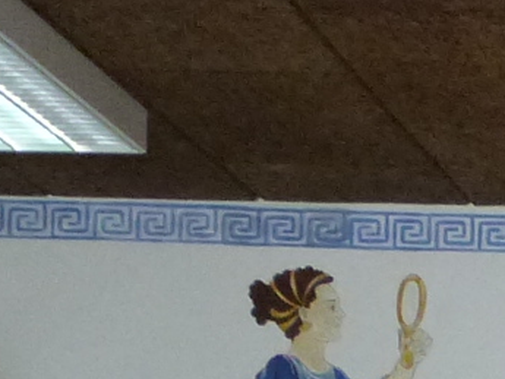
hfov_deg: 6.4
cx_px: 1129
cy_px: 1355
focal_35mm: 297
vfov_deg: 4.7
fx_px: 4334
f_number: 3.1
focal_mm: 7.1
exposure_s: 1/30
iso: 400
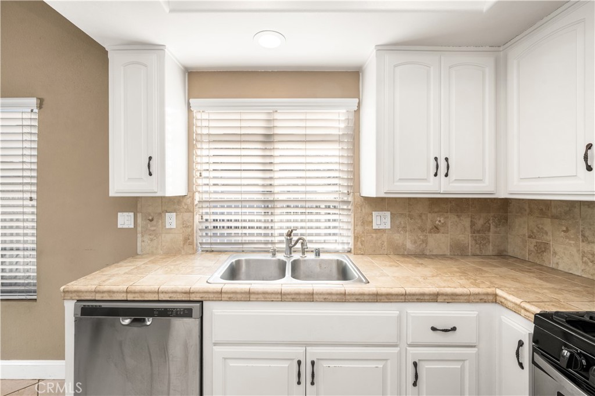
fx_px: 231
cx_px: 298
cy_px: 198
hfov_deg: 104.3
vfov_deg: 81.2
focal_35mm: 14
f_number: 8
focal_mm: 14
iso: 100
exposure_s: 1/80
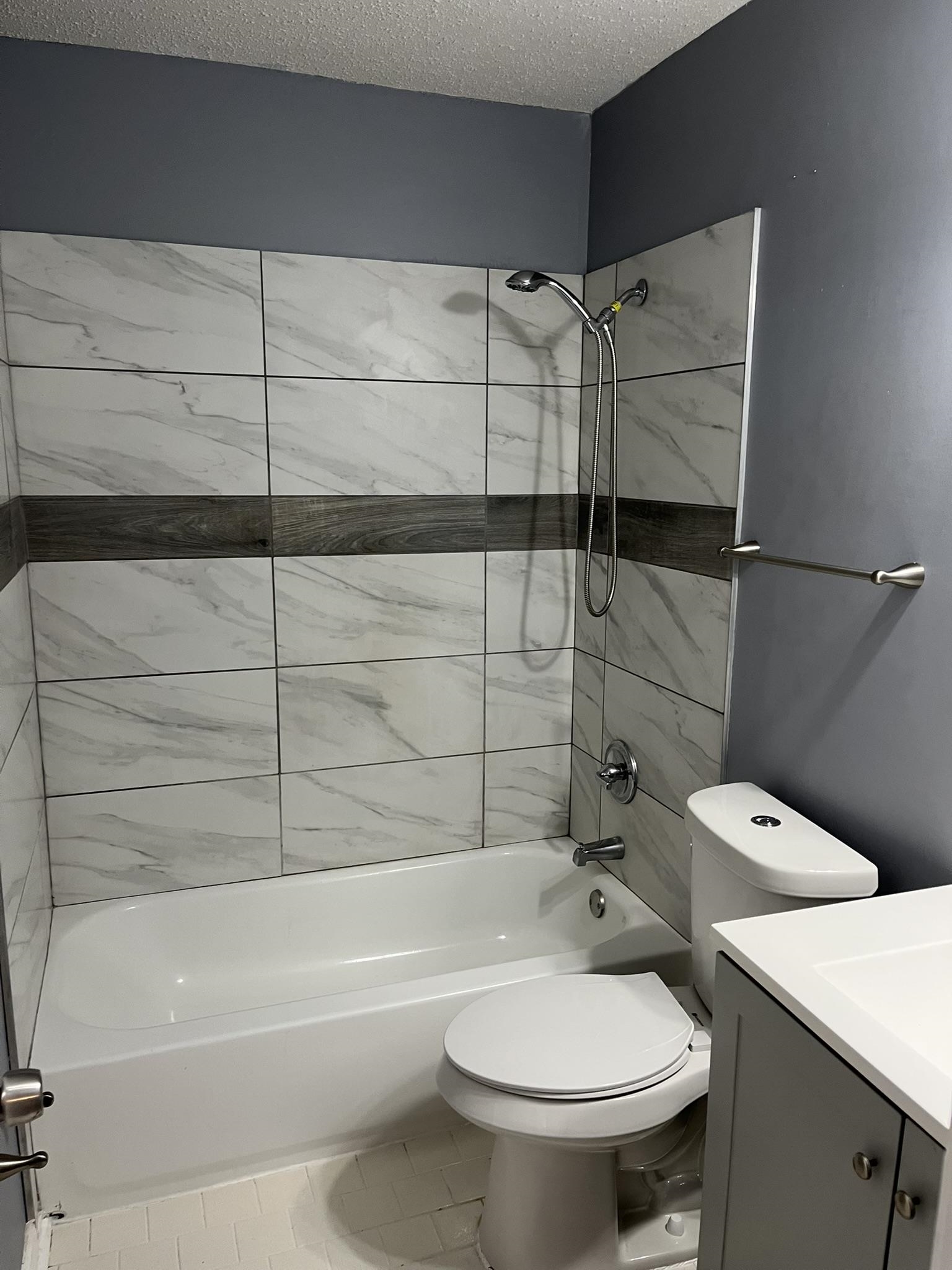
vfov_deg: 67.3
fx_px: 953
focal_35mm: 26
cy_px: 635
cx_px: 476
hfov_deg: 53.1
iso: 125
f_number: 1.6
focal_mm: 5.1
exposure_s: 1/60
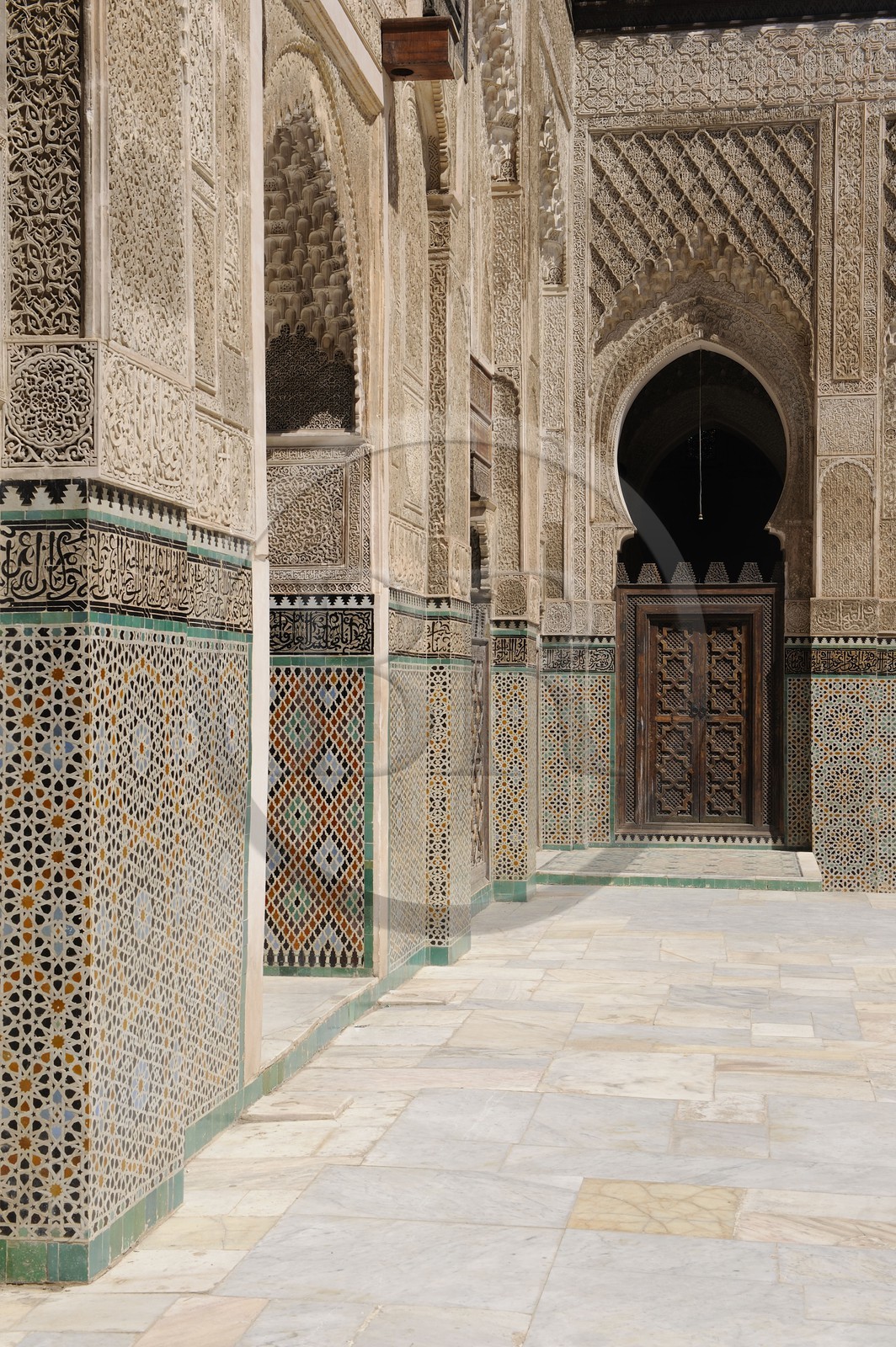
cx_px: 448
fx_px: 1945
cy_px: 674
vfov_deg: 38.2
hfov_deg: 25.9
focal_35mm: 52
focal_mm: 52
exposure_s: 1/160
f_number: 14
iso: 200
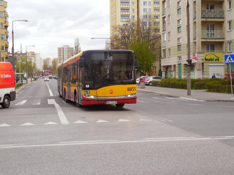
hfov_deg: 35.5
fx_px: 365
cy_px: 88
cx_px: 117
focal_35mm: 54
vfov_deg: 27.0
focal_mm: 9.8
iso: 125
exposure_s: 1/320
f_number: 4.2
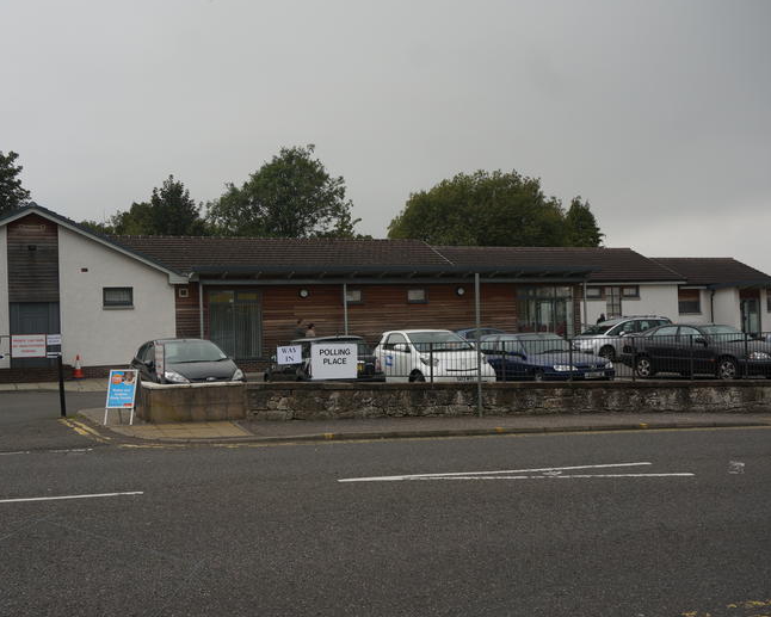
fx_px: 835
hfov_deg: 49.5
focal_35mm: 37
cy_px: 314
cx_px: 353
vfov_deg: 40.6
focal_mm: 21
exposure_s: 1/80
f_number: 6.3
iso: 100
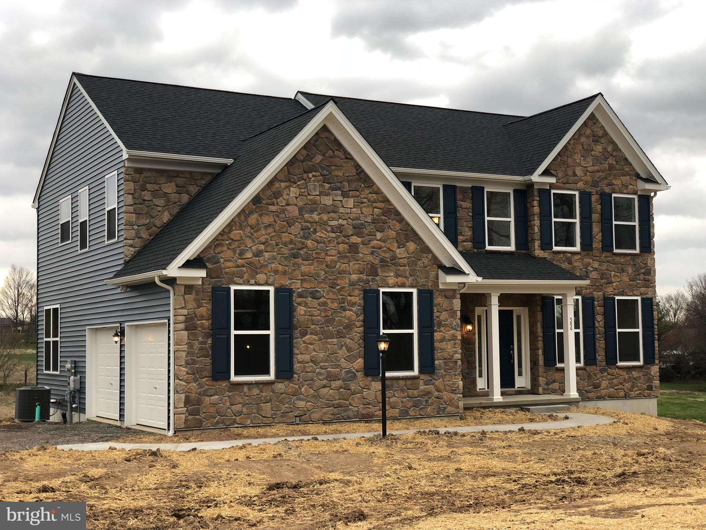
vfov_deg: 28.0
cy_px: 265
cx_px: 353
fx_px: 1061
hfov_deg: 36.8
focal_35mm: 52
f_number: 2.4
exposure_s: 1/120
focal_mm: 6
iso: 32
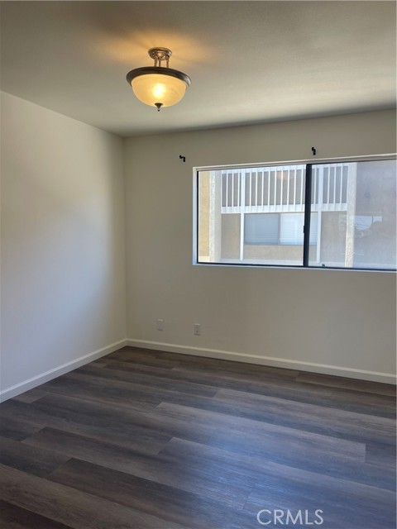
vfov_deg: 69.4
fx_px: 382
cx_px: 198
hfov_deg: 54.9
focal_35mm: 25
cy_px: 264
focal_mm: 5.1
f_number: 1.6
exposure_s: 1/196
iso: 32
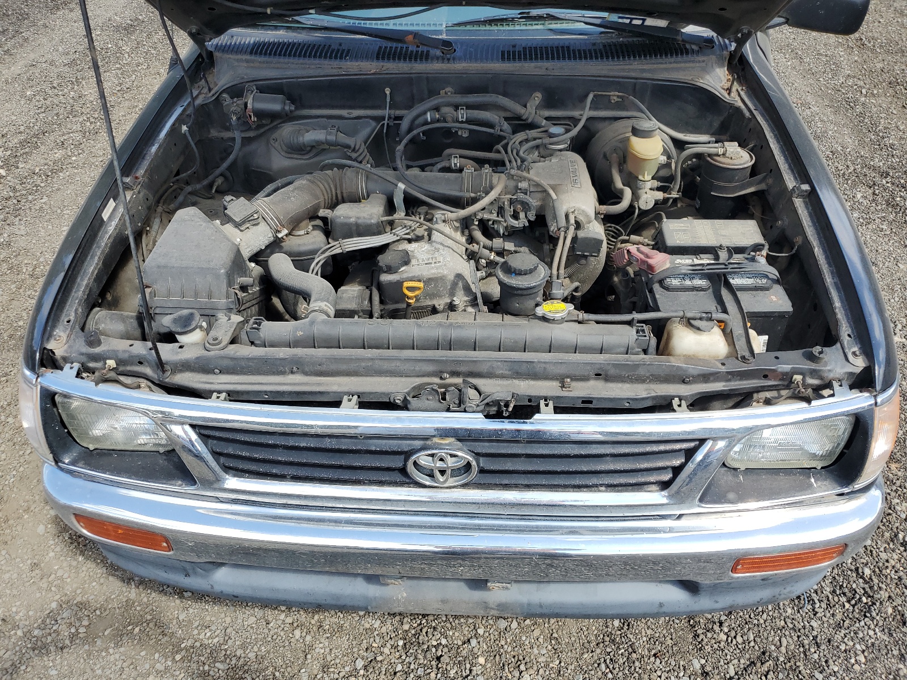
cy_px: 340
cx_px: 454
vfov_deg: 53.1
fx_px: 681
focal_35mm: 26
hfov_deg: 67.3
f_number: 1.5
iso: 50
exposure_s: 1/1000
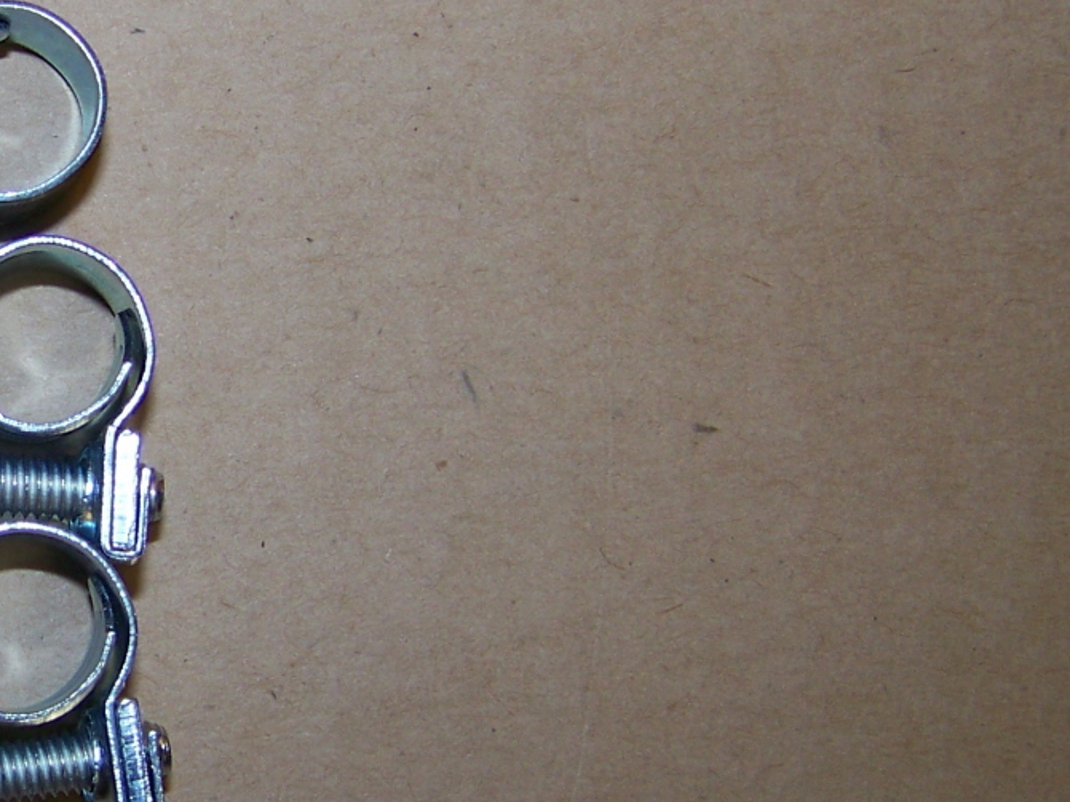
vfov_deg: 17.1
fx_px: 2657
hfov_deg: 21.6
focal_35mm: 86
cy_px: 457
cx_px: -115
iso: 64
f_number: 2.8
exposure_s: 1/30
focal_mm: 5.85
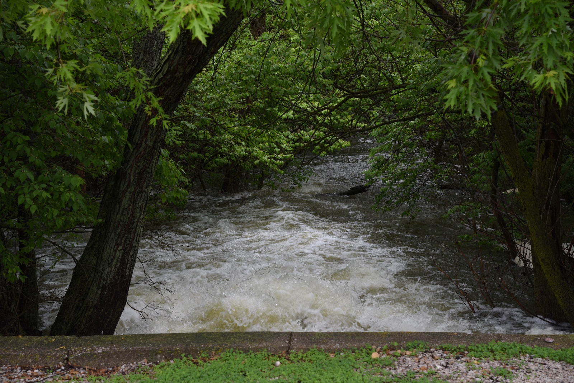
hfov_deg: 26.0
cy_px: 192
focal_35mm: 78
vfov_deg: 17.5
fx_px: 1244
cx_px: 287
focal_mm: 78
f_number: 9
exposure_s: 1/125
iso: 400
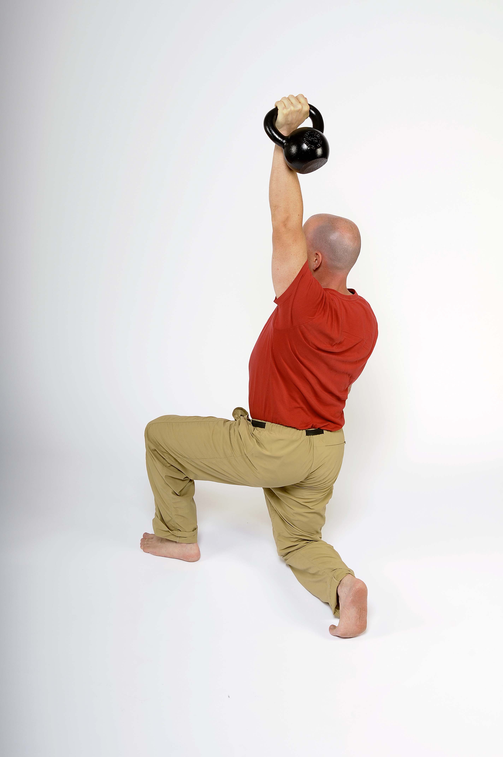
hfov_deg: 25.7
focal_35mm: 52
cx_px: 252
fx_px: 1103
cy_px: 378
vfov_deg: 37.9
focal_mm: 35
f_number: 13
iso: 200
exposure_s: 1/250
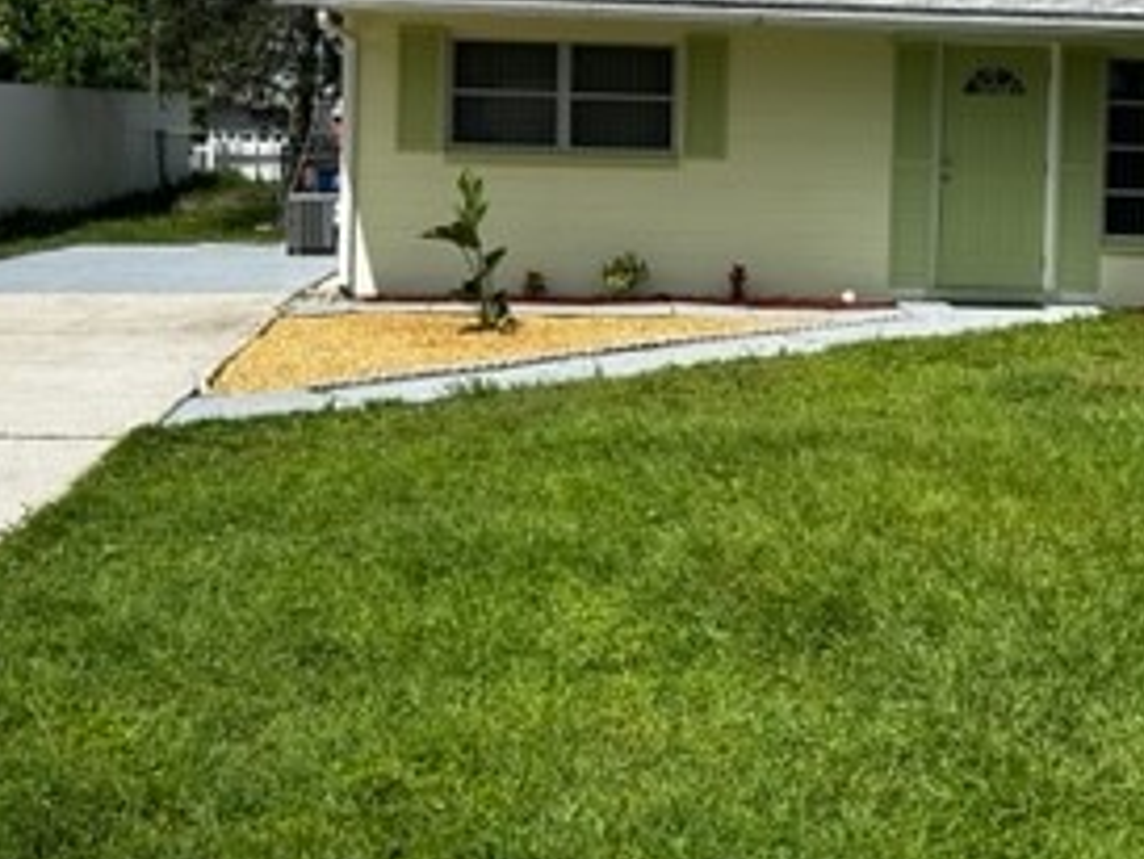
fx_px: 2017
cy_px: 189
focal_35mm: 61
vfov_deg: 23.7
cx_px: 758
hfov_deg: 31.4
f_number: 1.5
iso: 50
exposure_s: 1/6993
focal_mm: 5.7
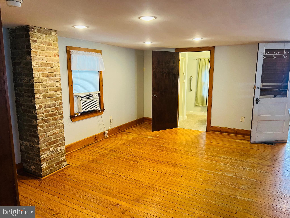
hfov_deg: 67.3
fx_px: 218
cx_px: 145
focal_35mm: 26
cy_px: 109
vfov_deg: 53.1
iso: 200
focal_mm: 5.7
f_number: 1.5
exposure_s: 1/60
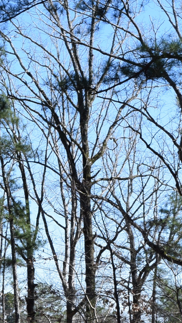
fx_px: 1081
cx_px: -72
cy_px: 355
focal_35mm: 126
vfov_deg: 16.5
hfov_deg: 9.4
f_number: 8
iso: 200
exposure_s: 1/250
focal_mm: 22
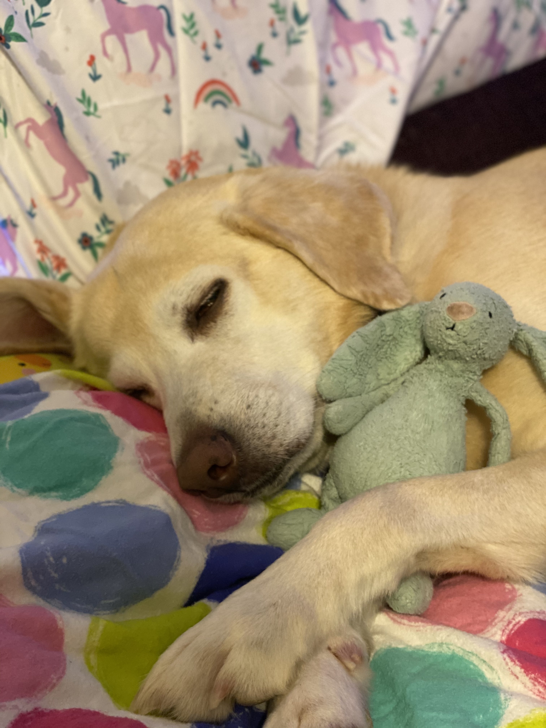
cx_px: 273
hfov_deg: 28.0
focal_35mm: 52
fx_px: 1094
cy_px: 364
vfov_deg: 36.8
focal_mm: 6
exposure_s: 1/24
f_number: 2
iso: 320
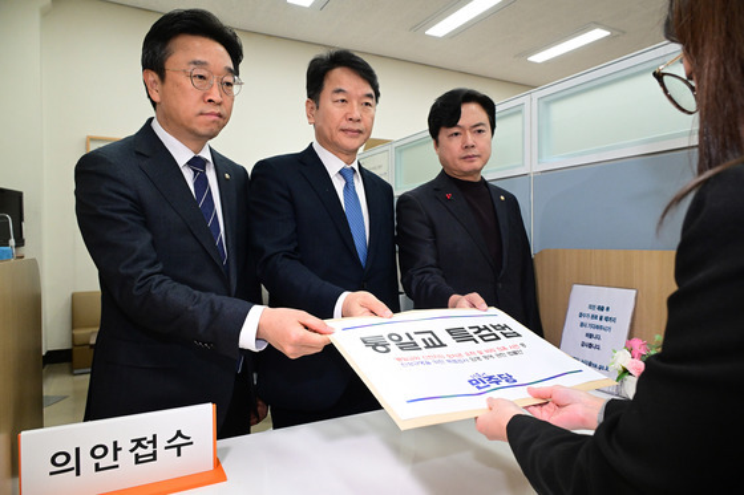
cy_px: 248
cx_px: 372
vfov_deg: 53.1
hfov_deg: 73.8
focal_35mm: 24
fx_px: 496
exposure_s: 1/250
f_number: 7.1
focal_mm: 24
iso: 4000
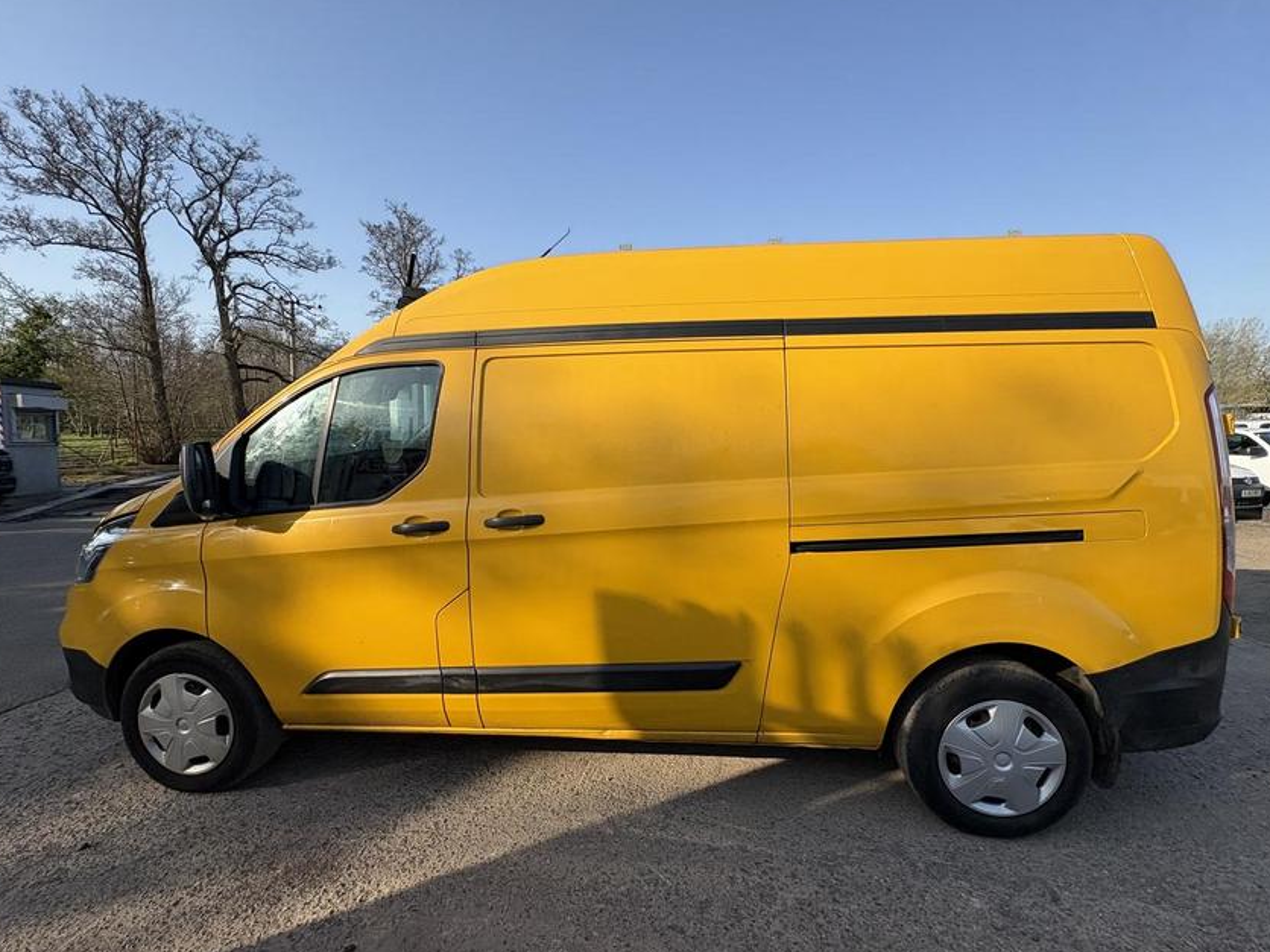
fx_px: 550
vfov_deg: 81.7
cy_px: 475
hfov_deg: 98.1
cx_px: 658
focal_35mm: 15
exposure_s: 1/1143
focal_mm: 2.22
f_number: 2.2
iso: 40
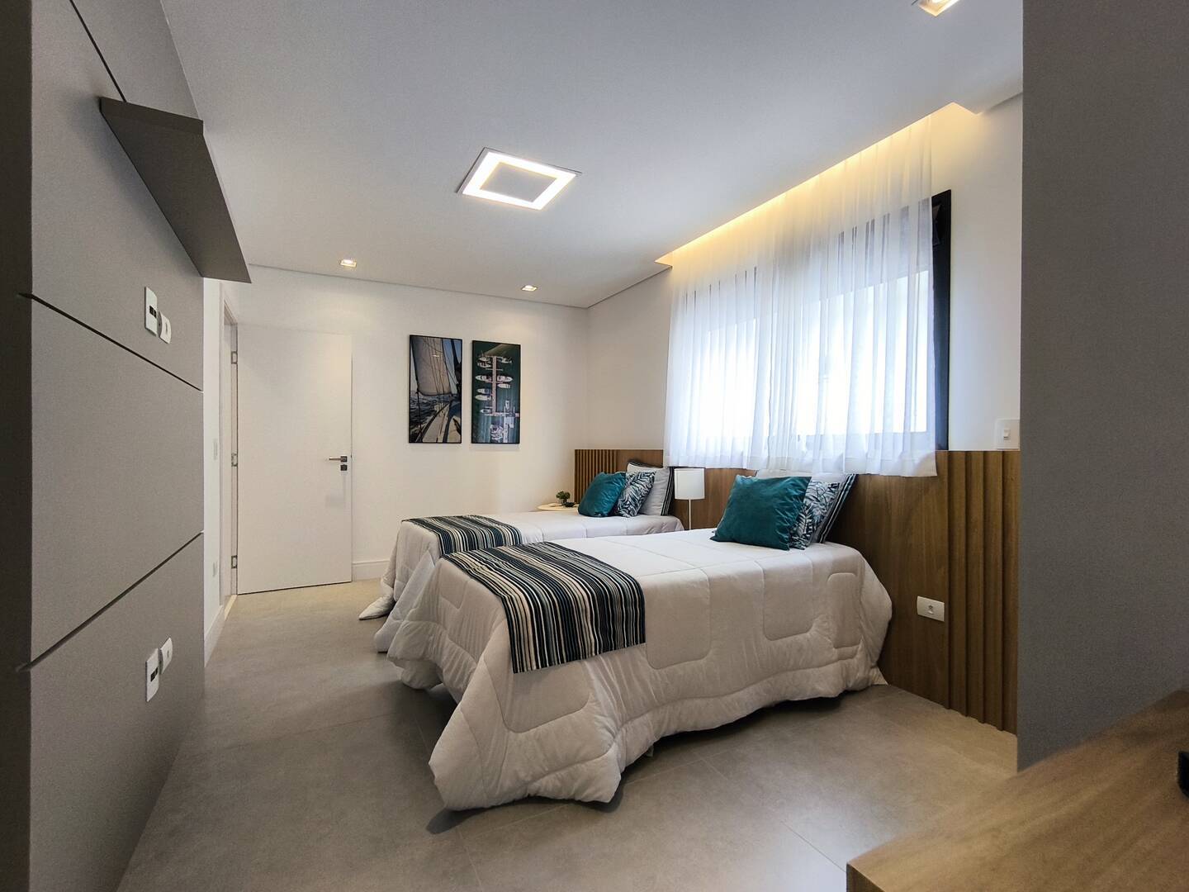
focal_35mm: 16
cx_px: 594
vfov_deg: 78.1
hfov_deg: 94.5
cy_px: 446
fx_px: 550
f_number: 2.2
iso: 80
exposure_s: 1/60
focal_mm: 1.65
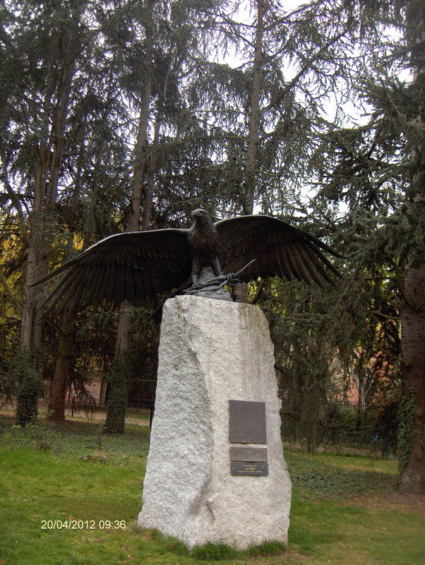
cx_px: 212
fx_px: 637
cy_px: 282
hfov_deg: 36.9
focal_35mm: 39
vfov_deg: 47.8
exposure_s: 1/292
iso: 102
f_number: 2.8
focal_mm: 8
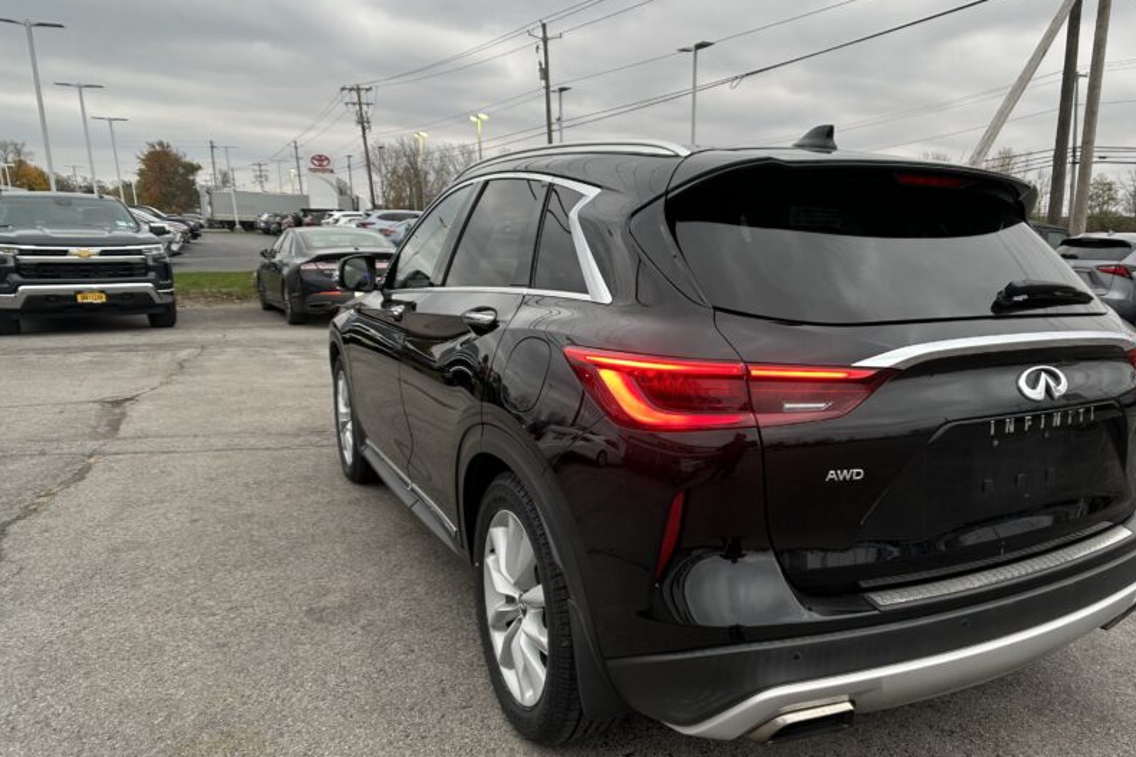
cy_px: 418
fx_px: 1104
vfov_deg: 37.8
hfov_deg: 54.0
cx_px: 685
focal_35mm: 35
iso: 50
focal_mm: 5.7
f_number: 1.5
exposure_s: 1/121
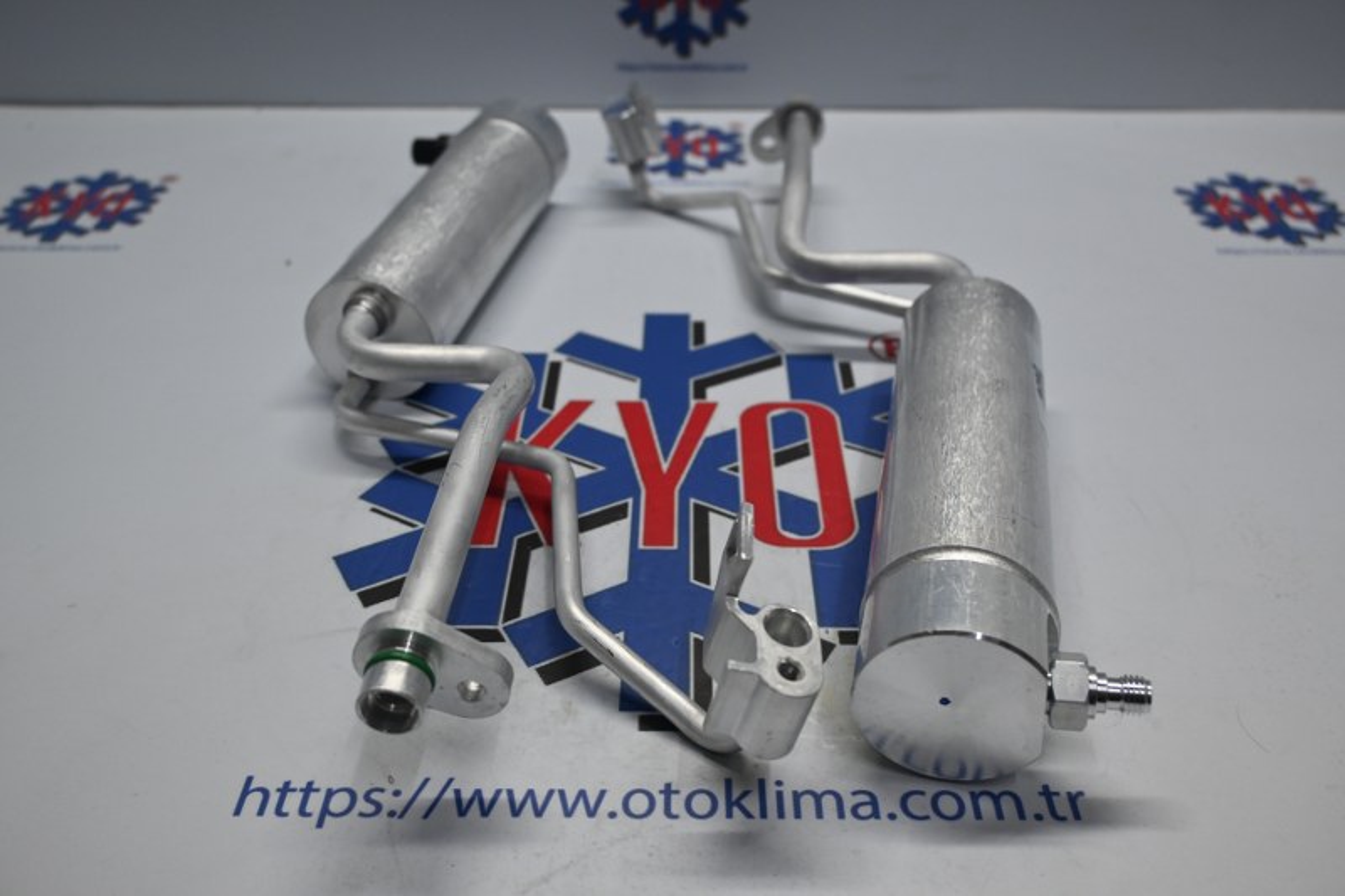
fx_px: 1205
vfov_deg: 40.8
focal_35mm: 32
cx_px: 672
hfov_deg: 58.3
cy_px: 448
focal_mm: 21.5
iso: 400
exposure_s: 1/125
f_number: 4
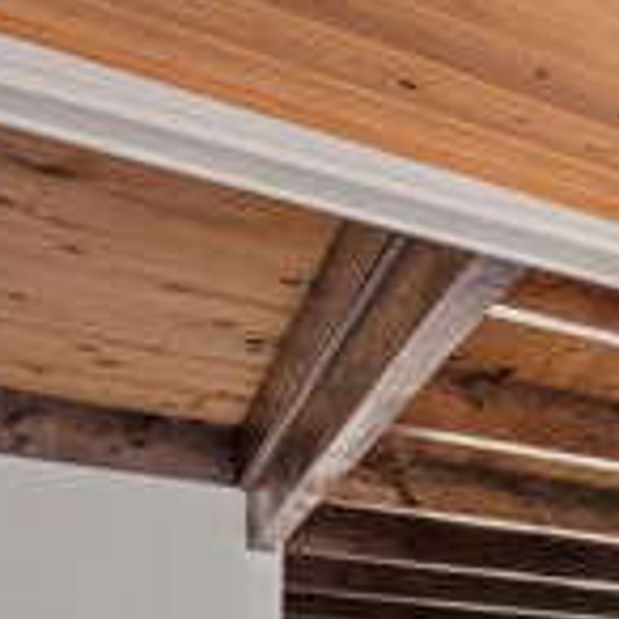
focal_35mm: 62
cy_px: 797
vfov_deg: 24.4
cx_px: 1026
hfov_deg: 21.3
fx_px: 1254
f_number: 11
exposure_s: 1/5
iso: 500
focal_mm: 20
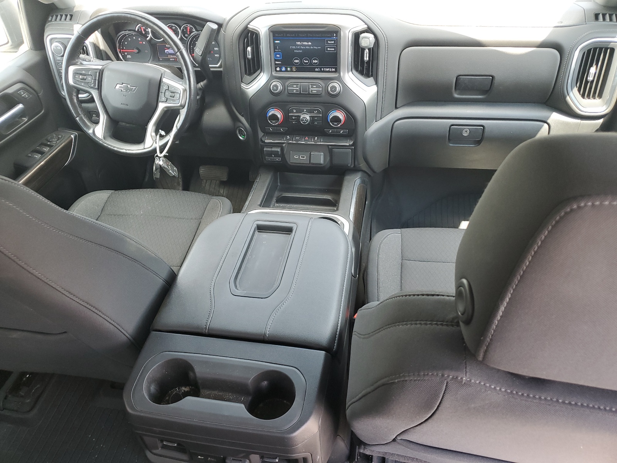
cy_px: 232
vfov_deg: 53.1
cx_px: 308
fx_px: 463
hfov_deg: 67.3
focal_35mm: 26
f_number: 1.5
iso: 71
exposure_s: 1/120
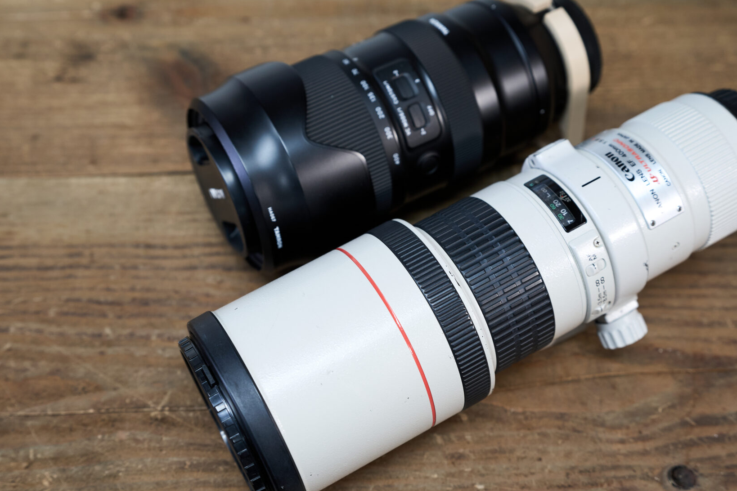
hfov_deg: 39.5
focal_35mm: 50
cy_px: 230
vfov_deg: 27.0
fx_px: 1024
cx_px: 315
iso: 400
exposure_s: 1/40
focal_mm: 40
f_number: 4
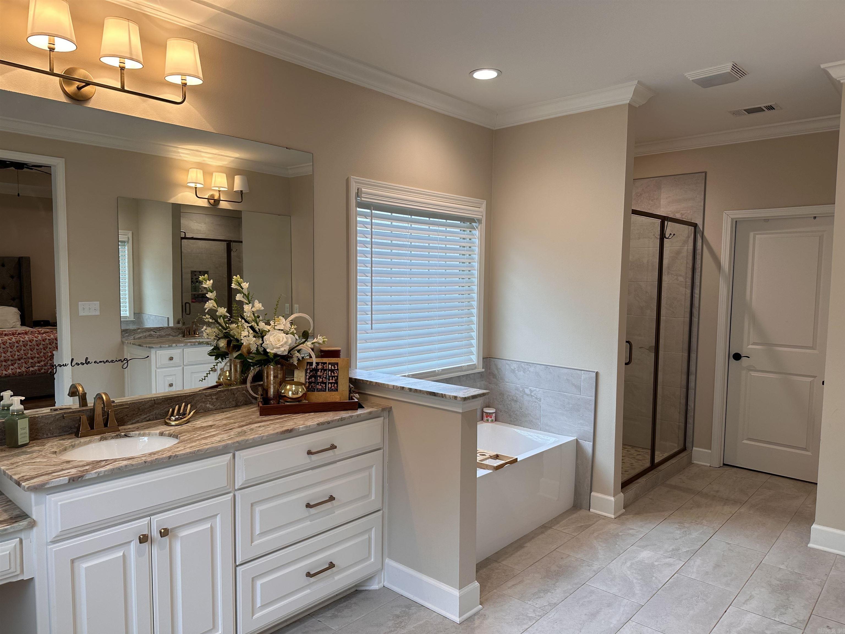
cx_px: 422
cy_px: 317
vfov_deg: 56.8
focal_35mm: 24
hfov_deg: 71.6
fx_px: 586
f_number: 1.78
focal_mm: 6.86
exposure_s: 1/120
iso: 80
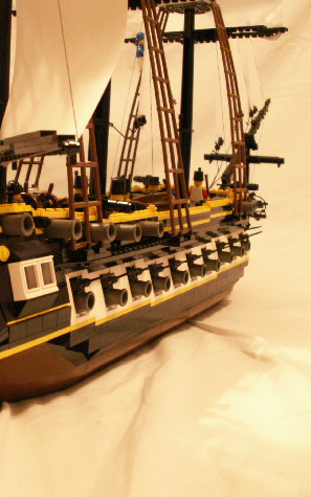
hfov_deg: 25.6
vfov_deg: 40.3
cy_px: 248
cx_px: 90
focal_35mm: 50
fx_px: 678
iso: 160
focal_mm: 5.86
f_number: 2.8
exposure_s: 1/5
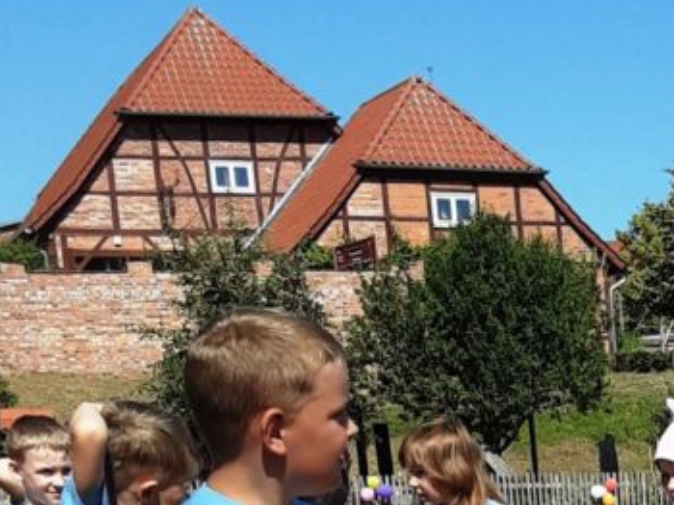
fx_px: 1596
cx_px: 911
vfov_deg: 16.6
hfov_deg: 21.3
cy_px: 723
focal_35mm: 82
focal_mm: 2.9
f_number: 1.9
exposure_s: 1/1931
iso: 40
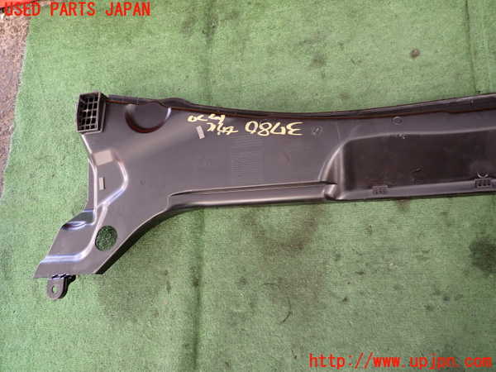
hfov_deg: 69.4
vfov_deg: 54.9
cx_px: 248
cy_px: 186
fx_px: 358
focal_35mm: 25
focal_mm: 4.5
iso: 320
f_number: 2
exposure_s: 1/50
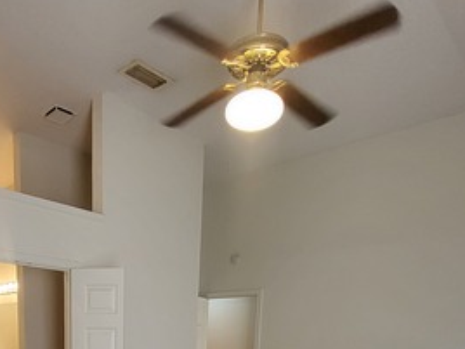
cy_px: 410
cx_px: 147
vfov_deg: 36.2
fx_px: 416
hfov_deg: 56.8
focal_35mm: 31
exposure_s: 1/60
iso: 125
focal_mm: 1.74
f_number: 2.2
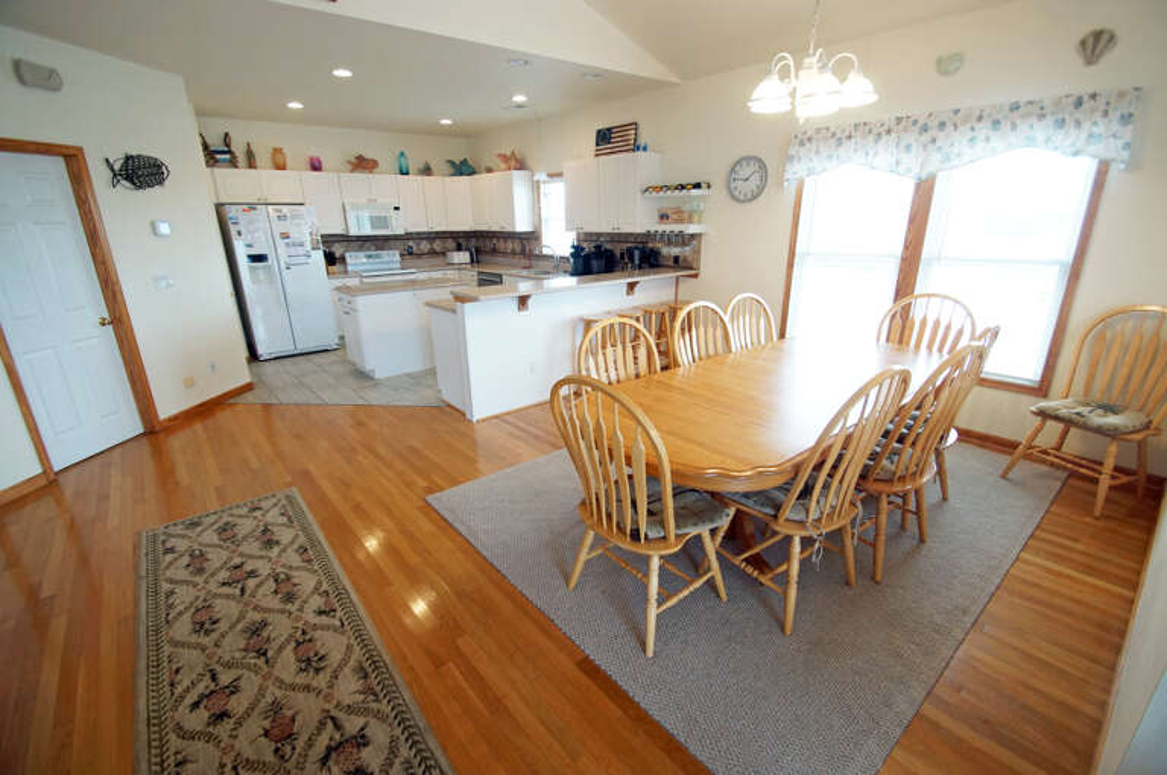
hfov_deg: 100.5
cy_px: 388
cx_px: 584
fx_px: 486
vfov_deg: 77.2
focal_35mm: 15
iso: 500
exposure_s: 1/60
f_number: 4
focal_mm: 10
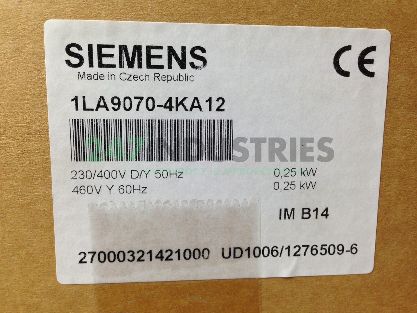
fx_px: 398
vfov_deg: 42.9
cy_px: 156
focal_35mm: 33
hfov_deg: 55.4
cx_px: 208
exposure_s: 1/60
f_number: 2.4
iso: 64
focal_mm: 4.12
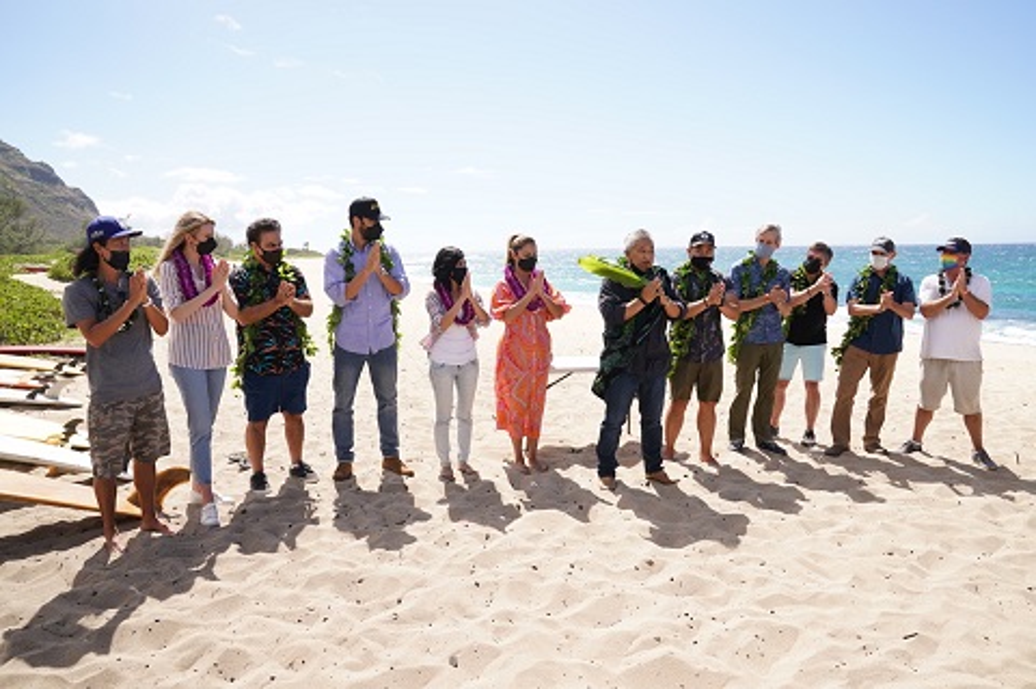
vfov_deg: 53.0
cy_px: 344
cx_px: 518
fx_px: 690
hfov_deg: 73.8
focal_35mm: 24
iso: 320
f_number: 8
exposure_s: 1/400
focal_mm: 24
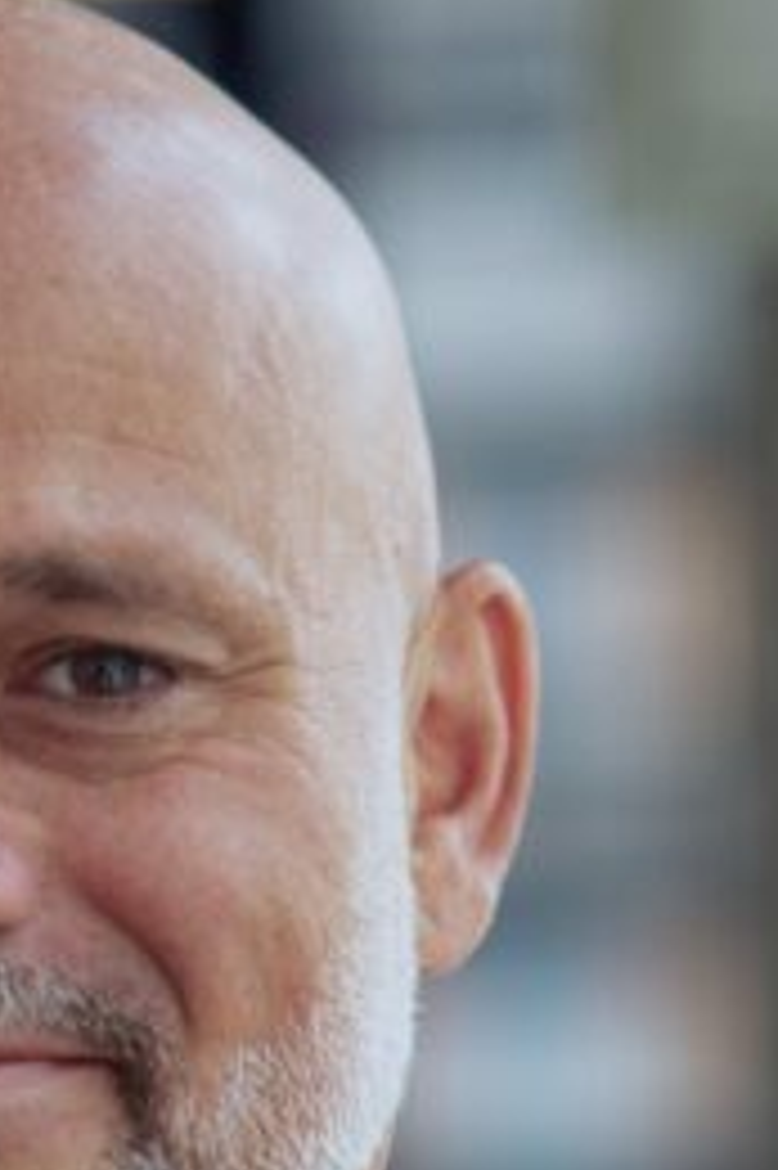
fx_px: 10873
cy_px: 1782
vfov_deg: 6.1
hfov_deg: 4.1
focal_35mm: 335
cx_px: -7
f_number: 2.5
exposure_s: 1/160
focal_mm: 85
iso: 100
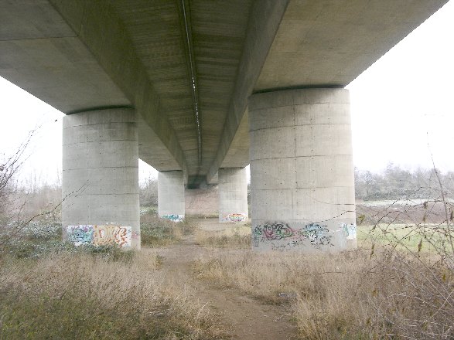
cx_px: 227
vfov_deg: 40.7
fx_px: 459
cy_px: 170
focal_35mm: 35
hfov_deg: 52.6
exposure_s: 1/38.9
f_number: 4.5
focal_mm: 8.9
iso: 50
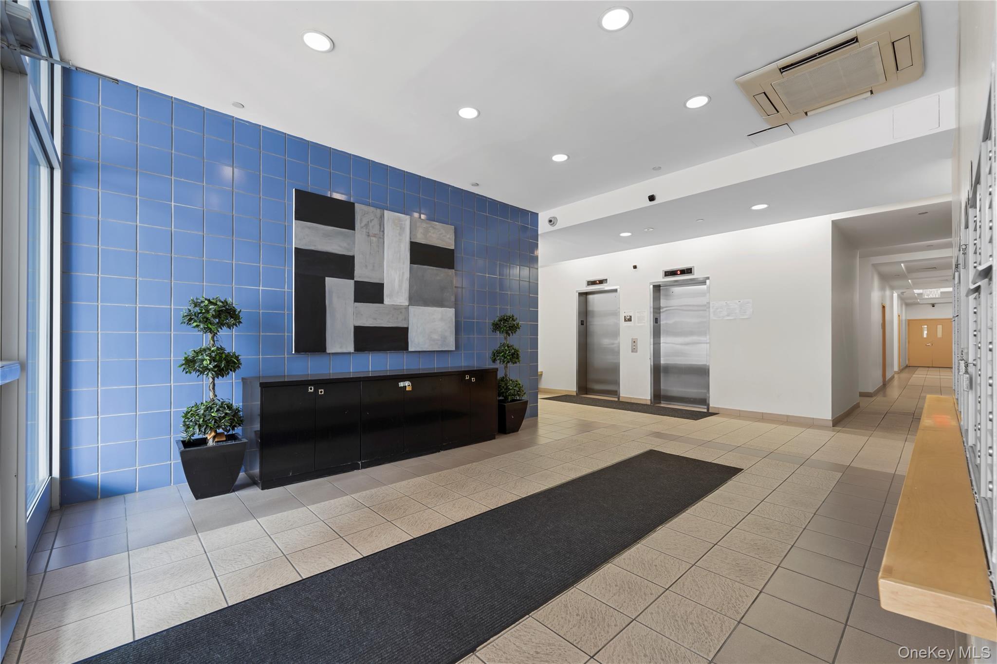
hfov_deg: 104.3
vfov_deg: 81.2
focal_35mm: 14
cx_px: 498
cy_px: 332
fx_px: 388
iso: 200
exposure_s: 1/1.67
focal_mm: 14
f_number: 8
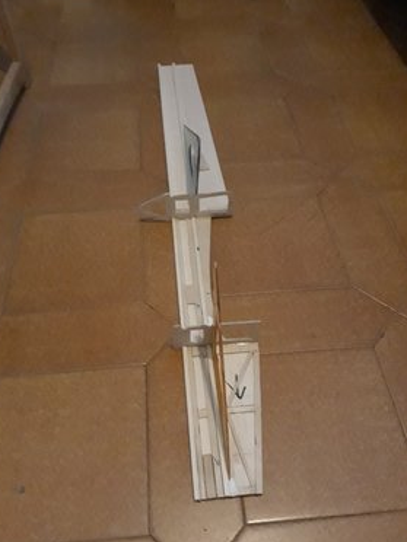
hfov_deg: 48.2
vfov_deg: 61.6
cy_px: 280
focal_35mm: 29
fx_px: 455
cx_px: 197
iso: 800
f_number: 1.7
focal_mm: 3.71
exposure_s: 1/17
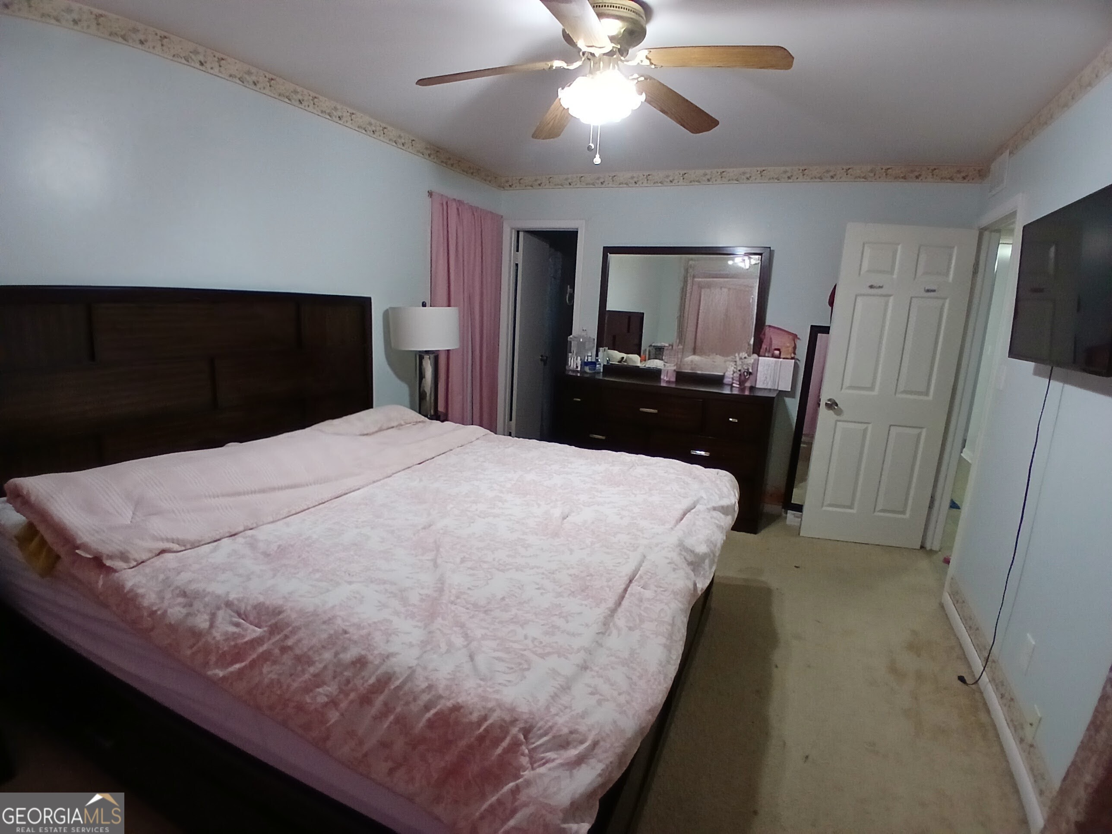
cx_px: 556
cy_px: 417
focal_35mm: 17
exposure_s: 1/30
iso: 250
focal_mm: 1.4
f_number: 2.2
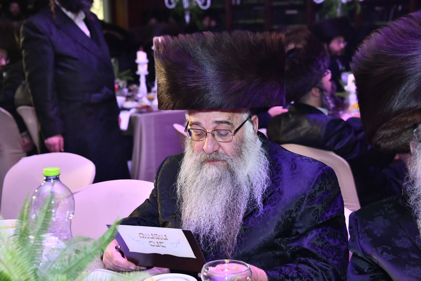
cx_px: 210
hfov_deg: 29.7
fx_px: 795
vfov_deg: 20.0
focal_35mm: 68
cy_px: 140
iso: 1600
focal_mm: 68
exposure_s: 1/100
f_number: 5.6
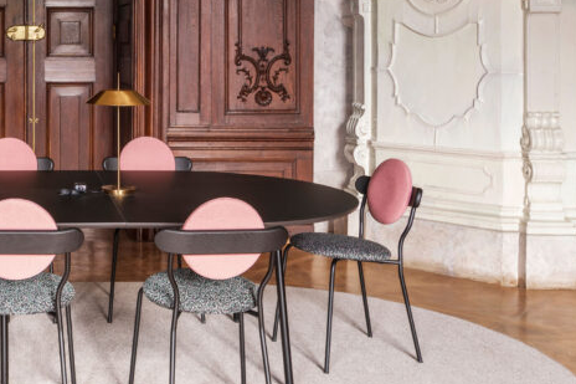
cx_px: 26
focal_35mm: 64
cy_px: 70
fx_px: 1024
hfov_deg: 29.7
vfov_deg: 20.9
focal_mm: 29
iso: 100
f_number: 7.1
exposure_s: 1
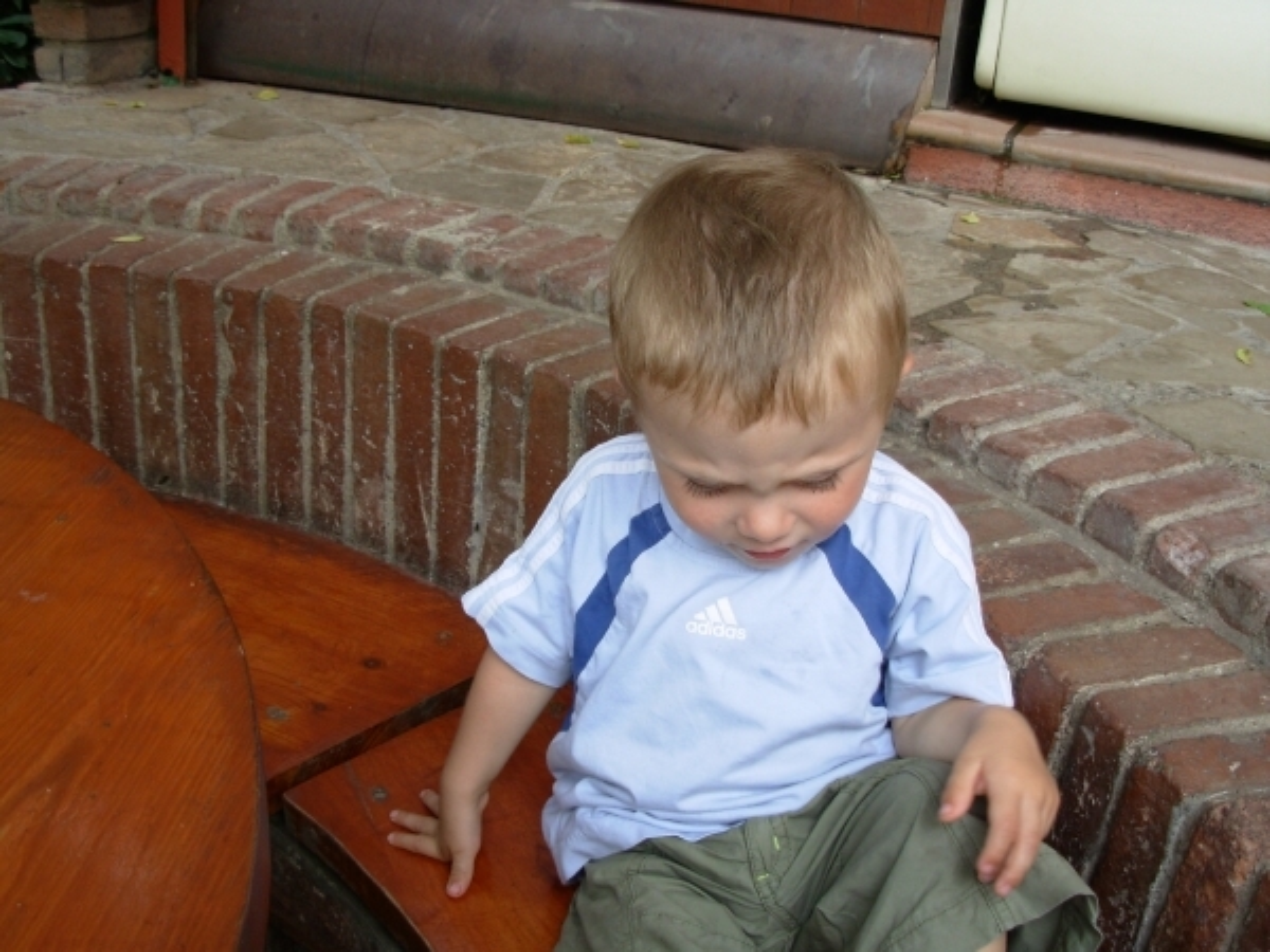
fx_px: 1394
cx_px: 635
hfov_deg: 49.0
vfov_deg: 37.7
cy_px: 476
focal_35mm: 38
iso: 50
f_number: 2.9
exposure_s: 1/78.3
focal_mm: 6.3
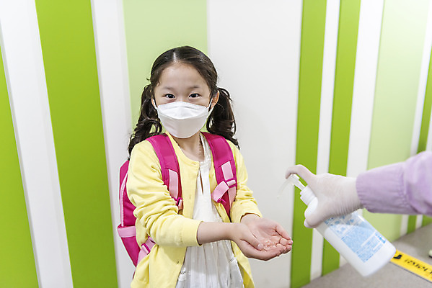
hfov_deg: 63.6
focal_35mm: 29
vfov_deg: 45.0
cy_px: 144
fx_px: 348
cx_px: 216
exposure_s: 1/80
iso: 800
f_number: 2.8
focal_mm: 29
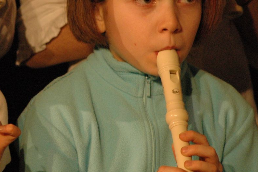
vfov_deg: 2.4
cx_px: 43
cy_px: 43
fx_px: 4074
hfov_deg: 3.6
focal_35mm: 569
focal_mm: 200
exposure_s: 1/40
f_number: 5
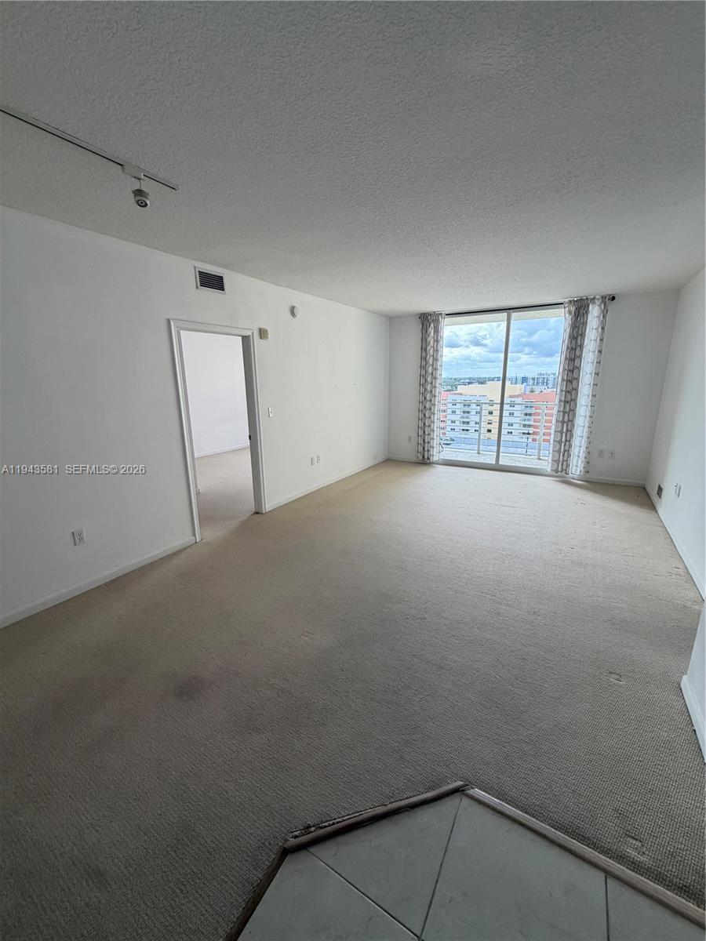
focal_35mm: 14
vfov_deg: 102.1
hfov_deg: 85.7
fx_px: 381
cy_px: 470
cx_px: 353
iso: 100
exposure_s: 1/121
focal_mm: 2.22
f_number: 2.2
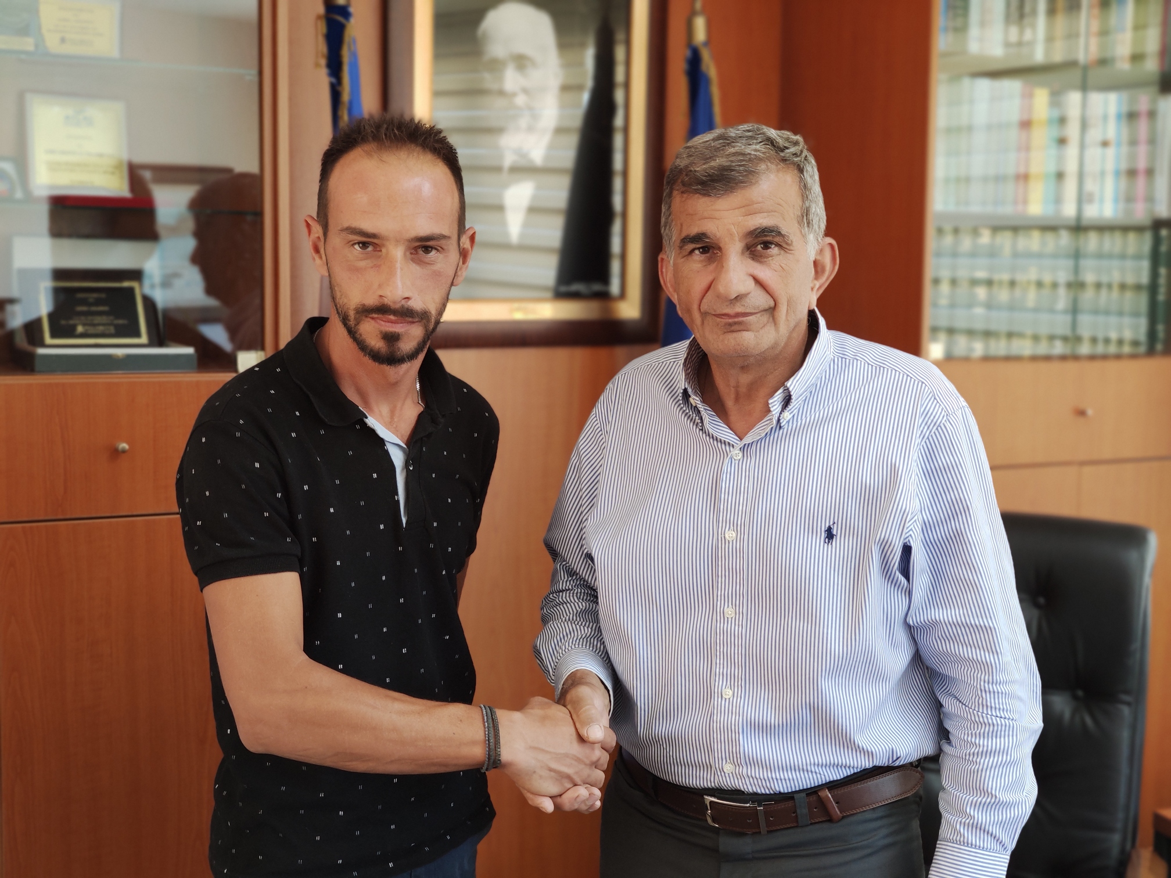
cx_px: 586
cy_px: 439
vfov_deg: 35.1
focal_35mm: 41
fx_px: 1387
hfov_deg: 45.8
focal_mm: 8.16
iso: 339
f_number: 2
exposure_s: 1/50
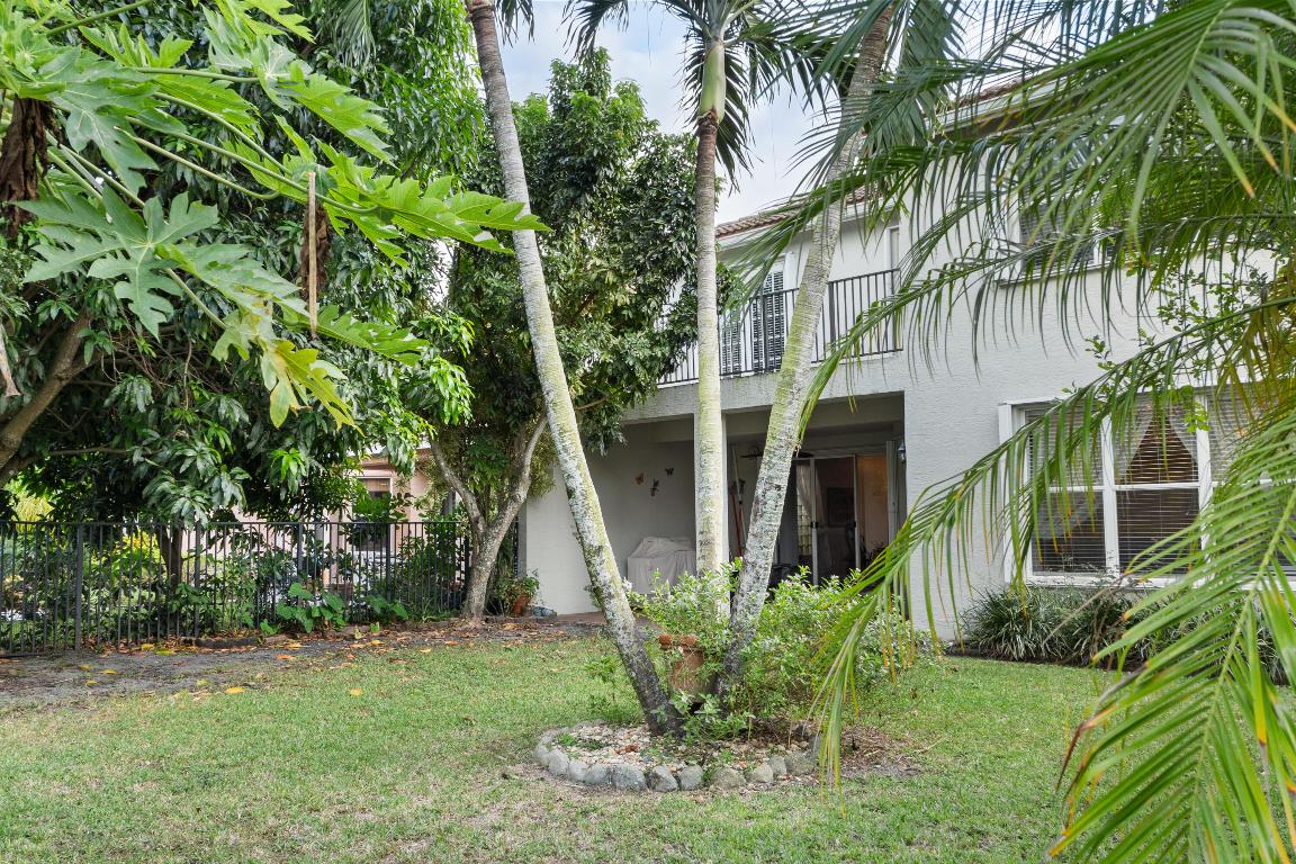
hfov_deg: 61.9
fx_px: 1080
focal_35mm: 30
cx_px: 648
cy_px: 432
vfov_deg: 43.6
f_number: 8
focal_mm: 20
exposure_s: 1/8
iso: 100
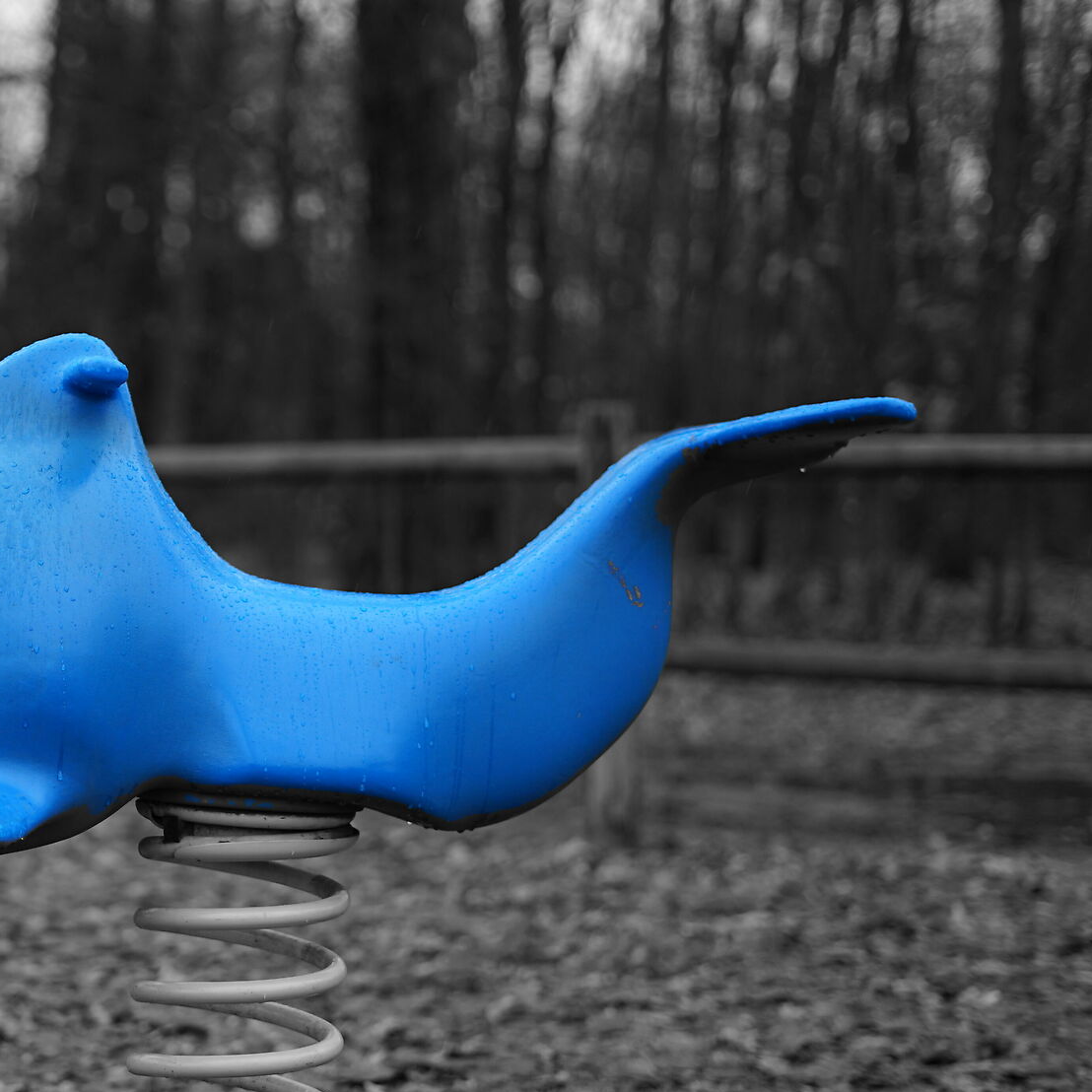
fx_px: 3284
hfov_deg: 18.6
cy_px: 639
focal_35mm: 92
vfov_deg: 18.9
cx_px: 142
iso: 100
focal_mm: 50
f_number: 1.8
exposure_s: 1/320
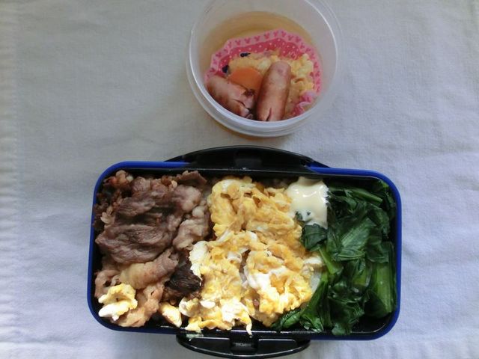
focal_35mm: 24
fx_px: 332
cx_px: 240
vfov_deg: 56.8
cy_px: 180
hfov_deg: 71.6
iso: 800
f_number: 3
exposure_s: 1/800
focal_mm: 4.24
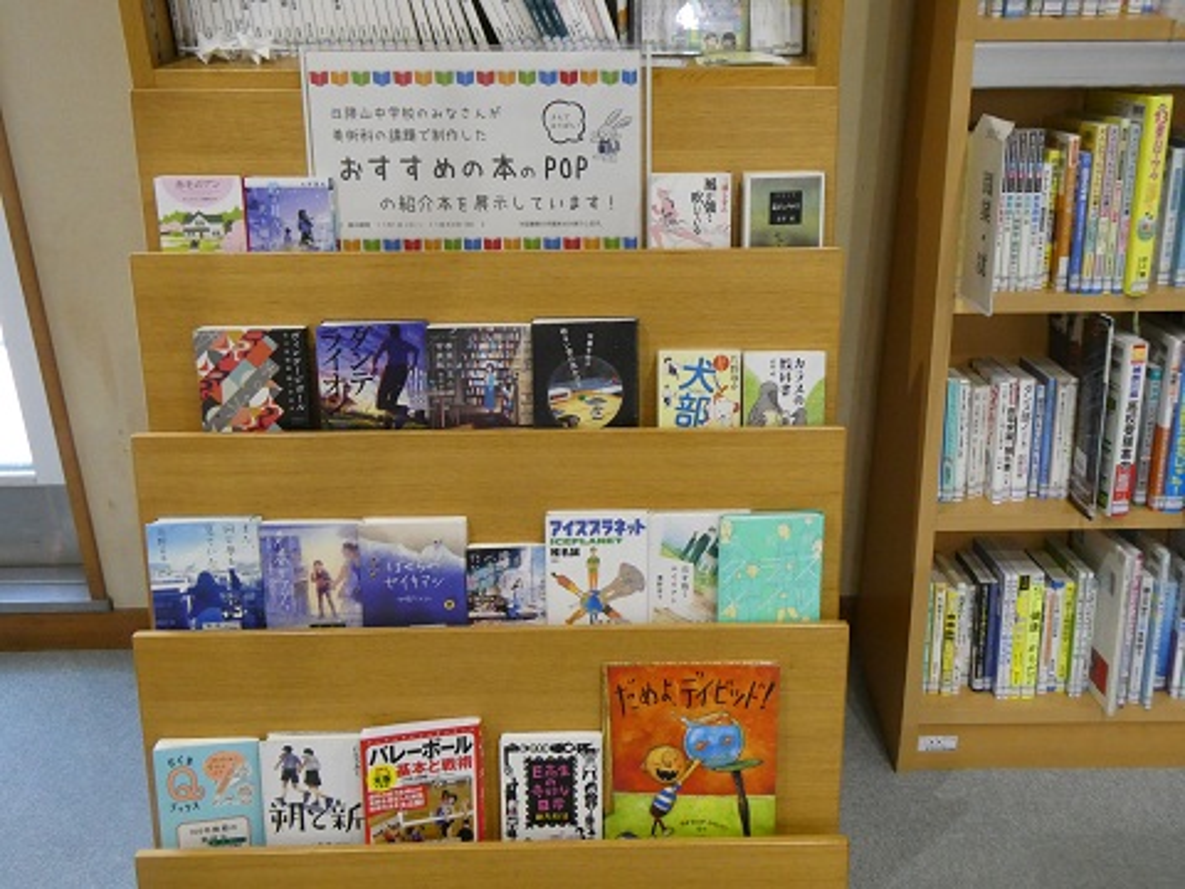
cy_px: 444
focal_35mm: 35
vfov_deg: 40.7
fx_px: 1198
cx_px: 592
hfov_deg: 52.6
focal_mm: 6.3
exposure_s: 1/80
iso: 640
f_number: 3.7
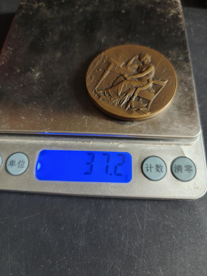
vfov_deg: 73.9
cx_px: 104
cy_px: 138
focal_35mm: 23
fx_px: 183
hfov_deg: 58.9
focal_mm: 6.06
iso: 800
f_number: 1.6
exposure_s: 1/100
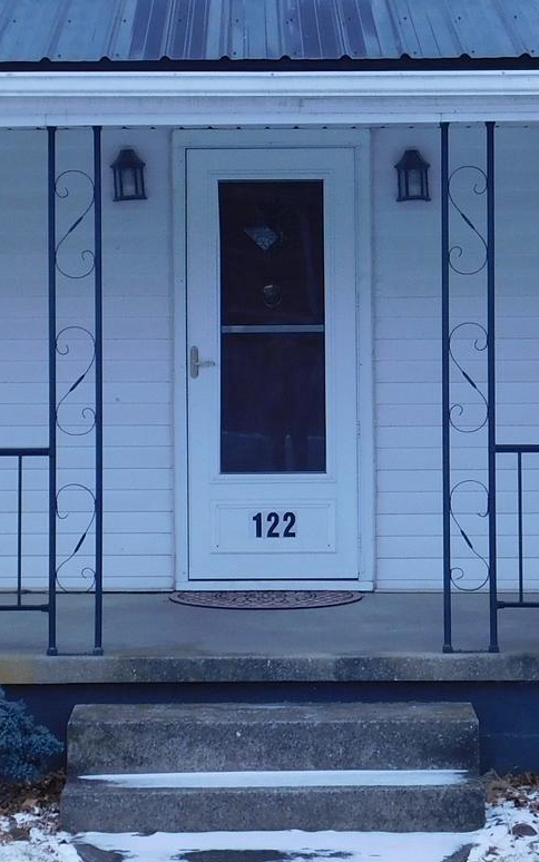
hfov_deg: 13.0
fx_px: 2373
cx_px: 228
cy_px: 223
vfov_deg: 20.4
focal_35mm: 101
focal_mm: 6.3
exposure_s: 1/400
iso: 125
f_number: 3.5
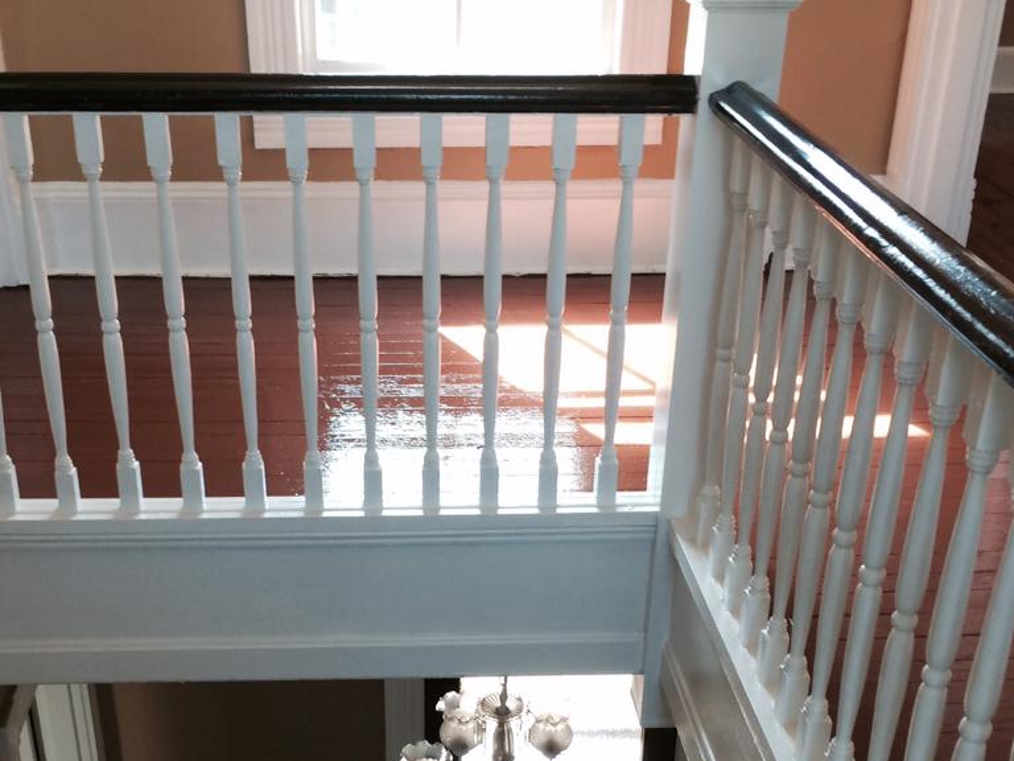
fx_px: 1465
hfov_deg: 38.1
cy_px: 629
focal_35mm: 50
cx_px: 422
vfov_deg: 28.4
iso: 40
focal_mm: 4.12
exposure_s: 1/30
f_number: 2.2
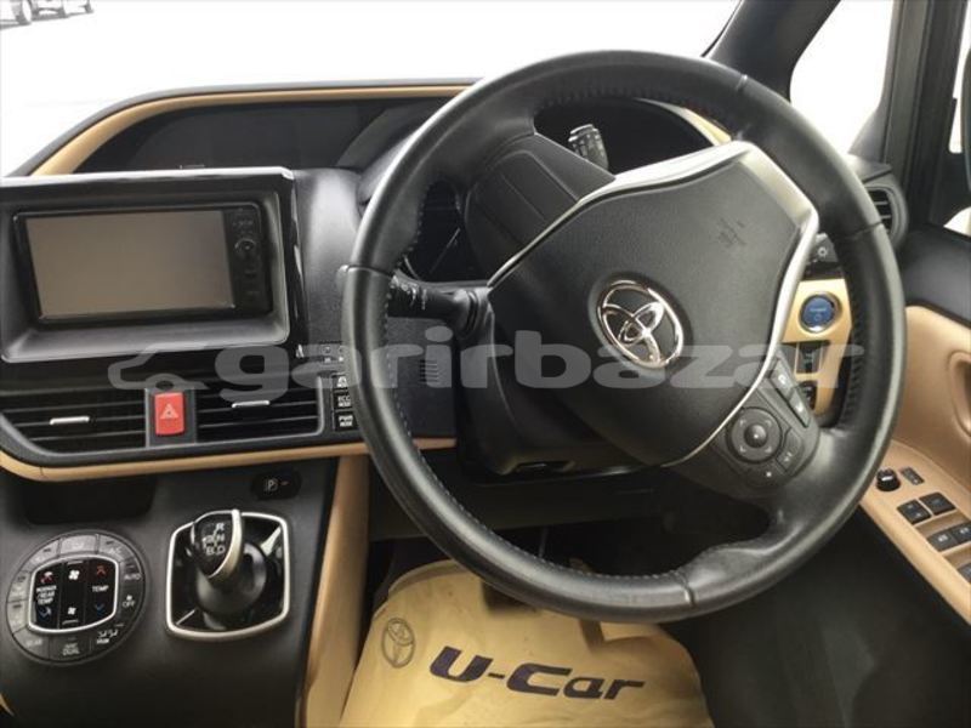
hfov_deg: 58.4
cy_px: 364
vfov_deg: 45.4
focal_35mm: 31
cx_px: 486
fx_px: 870
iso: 32
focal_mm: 3.3
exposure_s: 1/40
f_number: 2.4
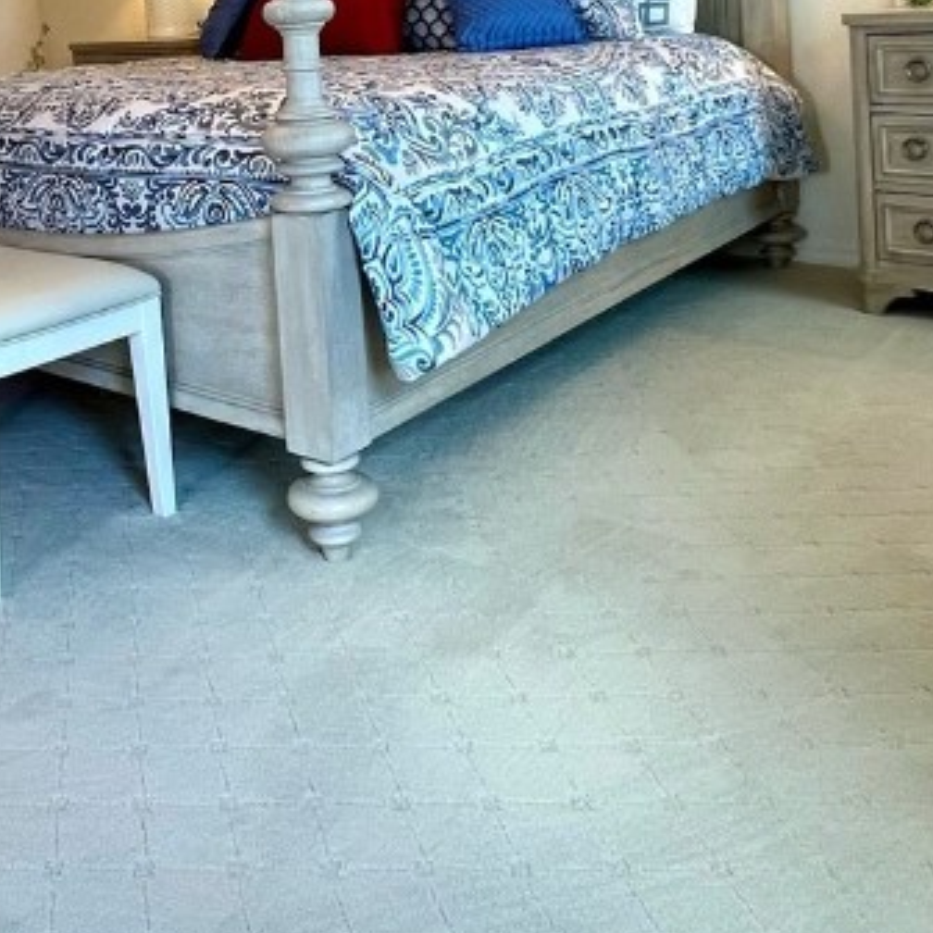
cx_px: 311
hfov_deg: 46.5
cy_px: 39
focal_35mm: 35
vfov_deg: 42.0
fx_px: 1067
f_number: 1.8
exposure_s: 1/120
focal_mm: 1.57
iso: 160
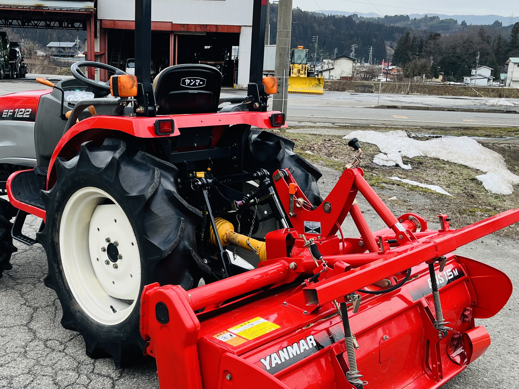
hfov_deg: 45.6
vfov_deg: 35.1
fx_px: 615
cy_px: 200
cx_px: 211
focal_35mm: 41
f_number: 1.6
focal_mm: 5.1
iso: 40
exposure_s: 1/122
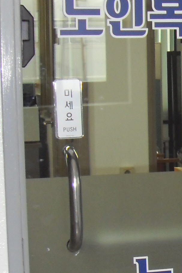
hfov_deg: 9.0
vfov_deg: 14.0
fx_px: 1107
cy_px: 184
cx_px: 315
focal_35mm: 146
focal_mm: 6.6
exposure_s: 1/45
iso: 160
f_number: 3.5
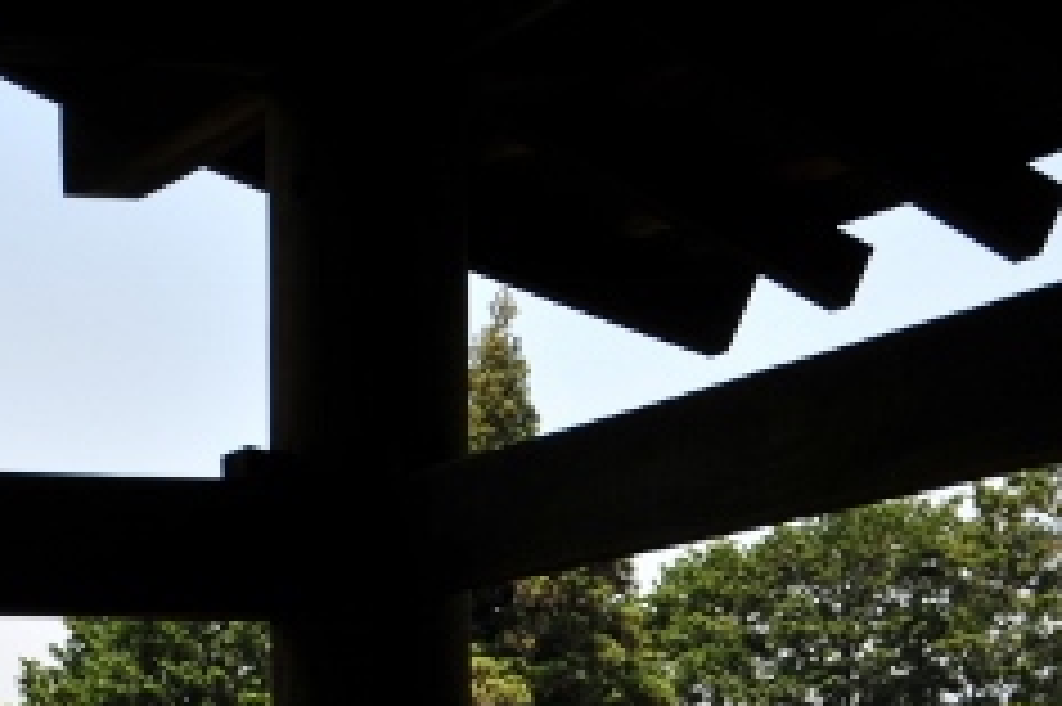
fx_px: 4196
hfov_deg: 14.0
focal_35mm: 142
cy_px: 884
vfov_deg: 9.5
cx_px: -202
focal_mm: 35
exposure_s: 1/320
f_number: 9
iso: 200
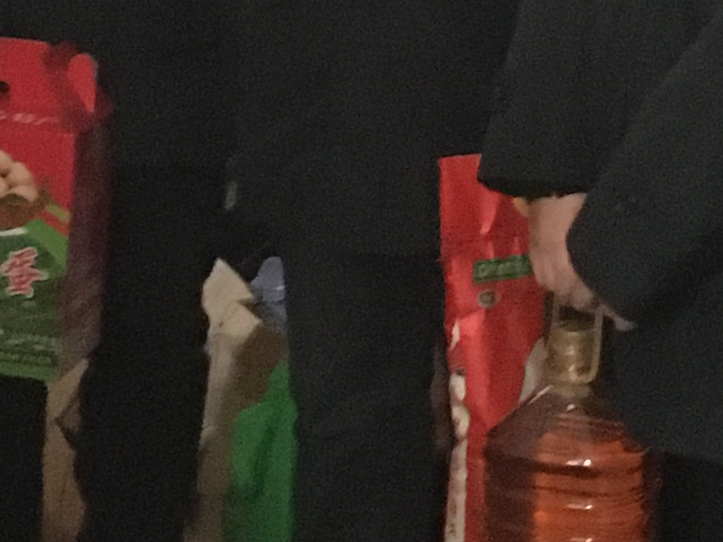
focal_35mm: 140
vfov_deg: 10.4
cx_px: 444
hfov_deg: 14.1
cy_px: -93
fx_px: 2924
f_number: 2.2
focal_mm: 4.15
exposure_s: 1/17
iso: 1250
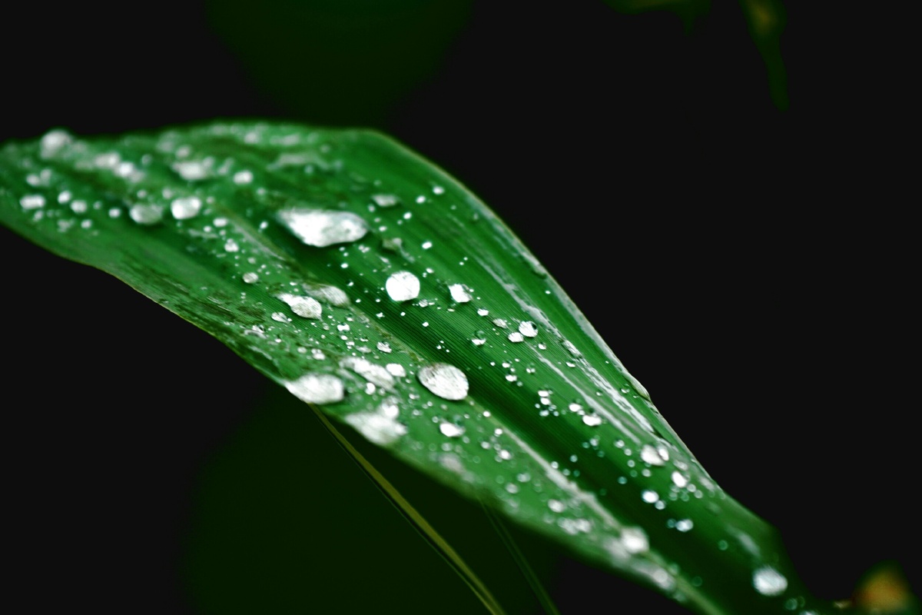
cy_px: 308
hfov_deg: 4.6
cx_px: 461
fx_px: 11524
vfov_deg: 3.1
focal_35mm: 450
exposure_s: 1/45
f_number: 5.6
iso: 100
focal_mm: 300
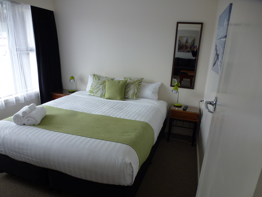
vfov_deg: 56.8
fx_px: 182
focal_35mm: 24
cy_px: 98
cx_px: 131
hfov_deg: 71.6
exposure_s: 1/125
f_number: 3.3
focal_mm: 4.3
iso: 100
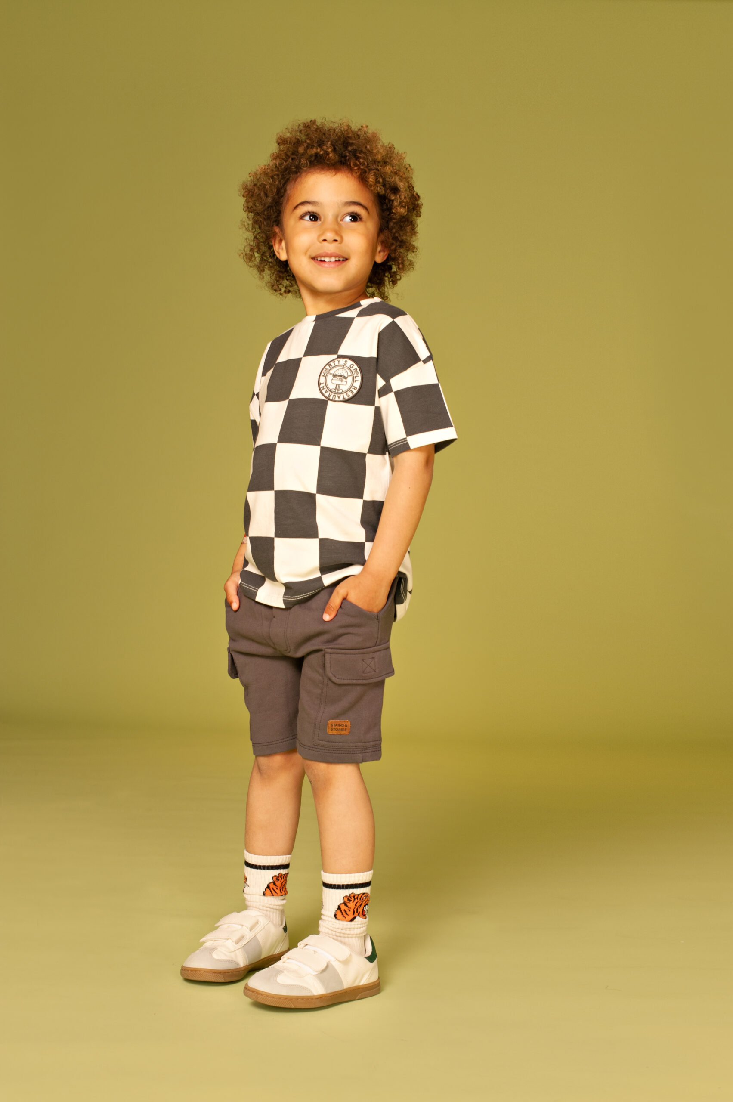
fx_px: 1529
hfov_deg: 27.0
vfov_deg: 39.6
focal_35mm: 50
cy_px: 551
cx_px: 366
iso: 250
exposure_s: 1/125
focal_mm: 50
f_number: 9
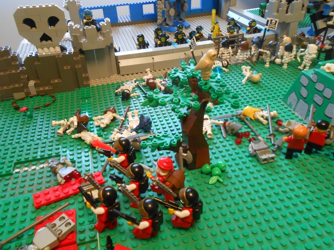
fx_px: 289
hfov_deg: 60.0
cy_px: 125
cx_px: 167
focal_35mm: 30
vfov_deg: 46.8
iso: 400
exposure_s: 1/3
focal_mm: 5.3
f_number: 3.8
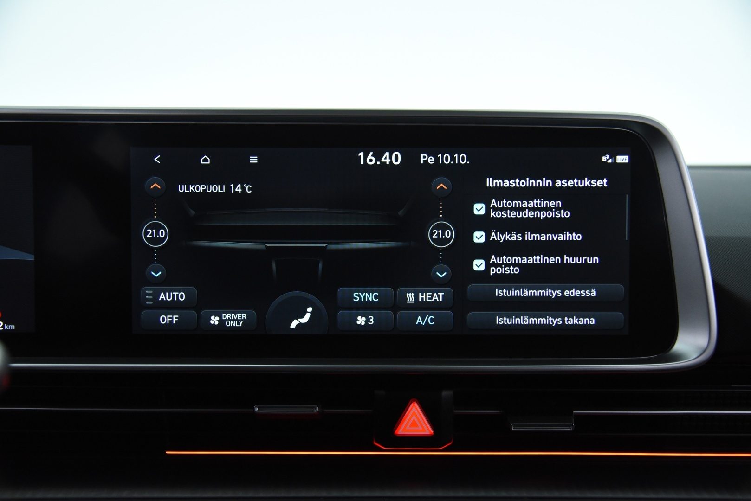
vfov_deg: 35.1
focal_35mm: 38
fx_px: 793
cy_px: 250
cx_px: 376
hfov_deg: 50.7
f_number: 4
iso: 4000
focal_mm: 38
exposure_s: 1/80
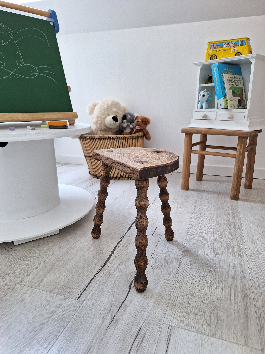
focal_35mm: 23
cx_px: 132
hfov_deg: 58.9
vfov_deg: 73.9
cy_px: 177
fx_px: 235
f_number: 1.8
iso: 100
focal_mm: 5.54
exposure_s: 1/50
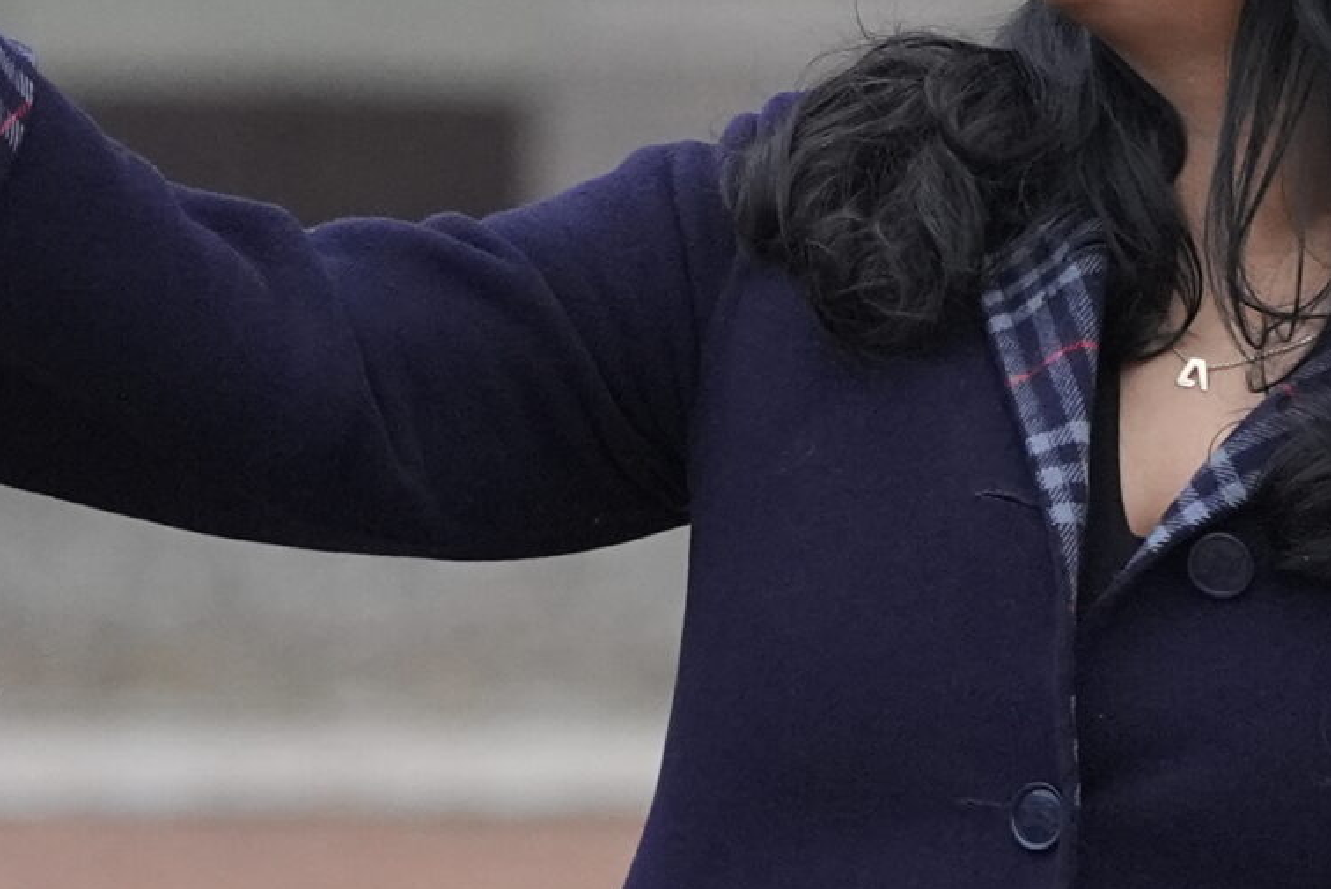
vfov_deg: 1.7
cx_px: 1426
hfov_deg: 2.5
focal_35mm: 813
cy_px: 79
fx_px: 30074
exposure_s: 1/800
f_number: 3.5
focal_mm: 160
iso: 2500
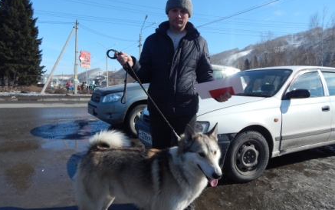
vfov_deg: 49.3
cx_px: 164
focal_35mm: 25
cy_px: 108
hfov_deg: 72.5
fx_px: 228
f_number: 6
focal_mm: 4
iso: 125
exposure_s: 1/500
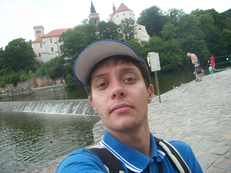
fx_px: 214
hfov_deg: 56.8
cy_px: 86
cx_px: 116
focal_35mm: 32
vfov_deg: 44.2
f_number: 2.9
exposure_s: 1/200
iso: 80
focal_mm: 5.7
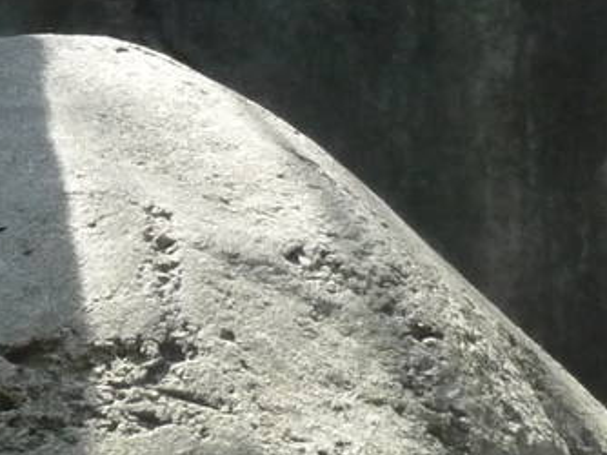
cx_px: -320
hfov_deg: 4.3
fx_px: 8060
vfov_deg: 3.2
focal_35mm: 460
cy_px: 136
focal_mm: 16.3
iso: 200
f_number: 4.7
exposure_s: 1/100
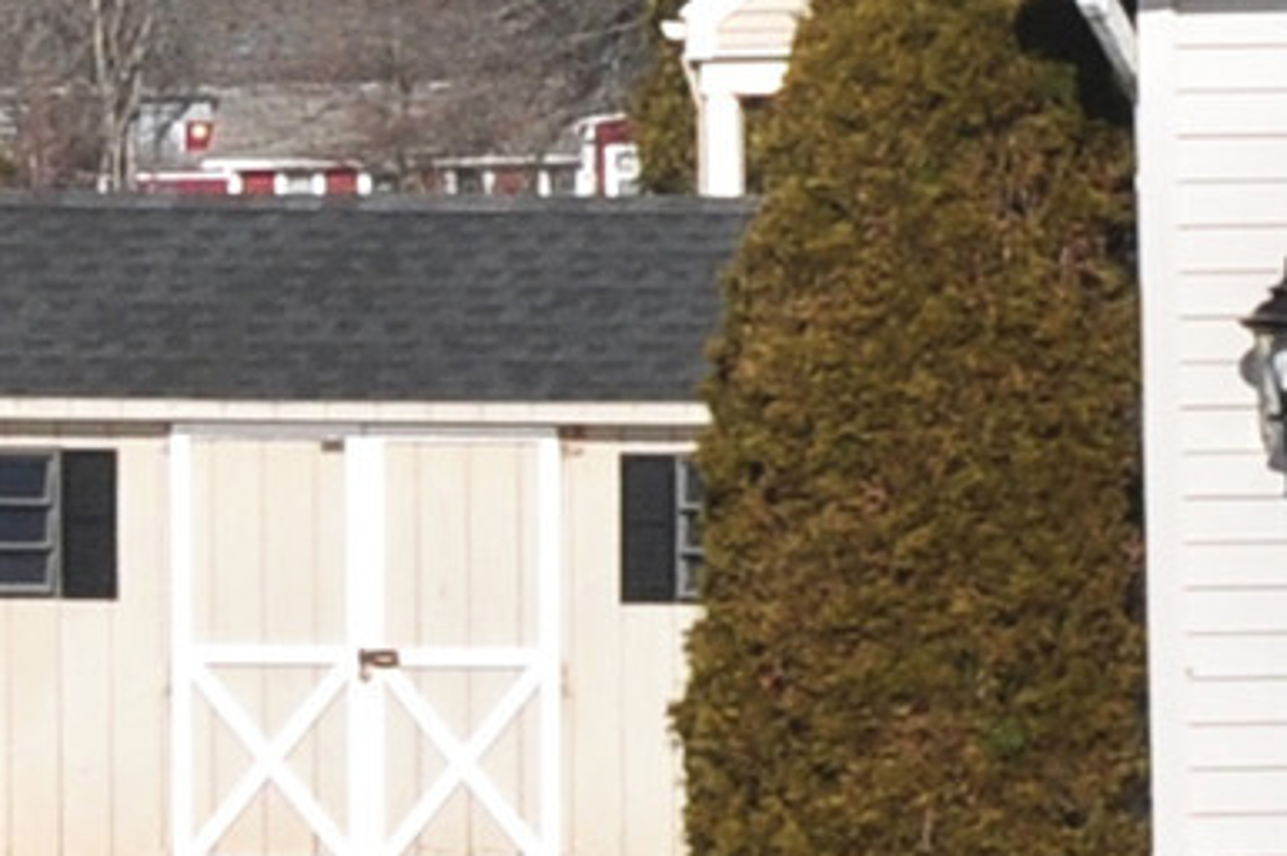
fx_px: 8072
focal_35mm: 226
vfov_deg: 6.1
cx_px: 4222
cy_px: 43
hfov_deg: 7.6
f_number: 11
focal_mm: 20
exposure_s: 1/800
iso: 200
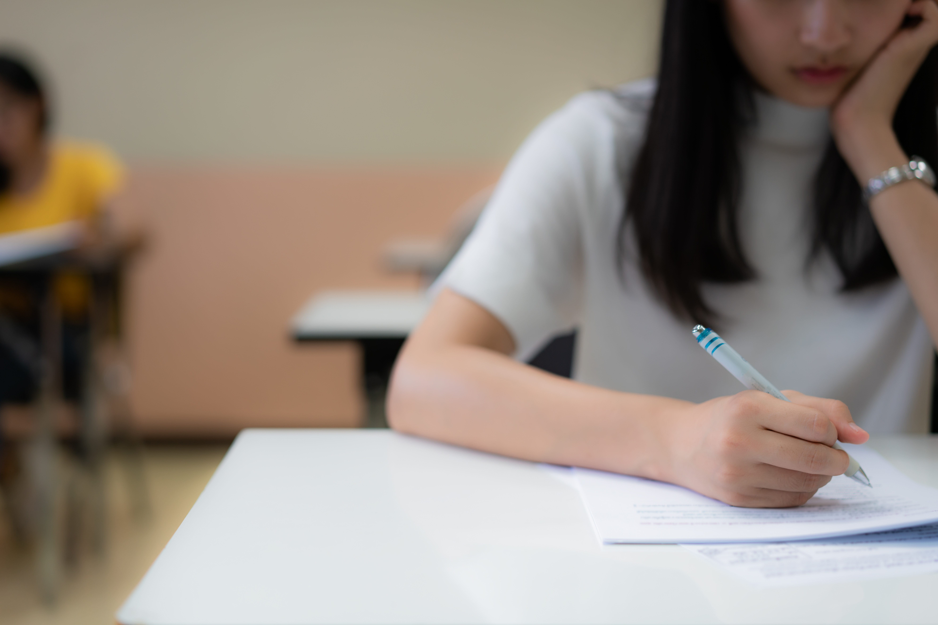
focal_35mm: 55
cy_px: 312
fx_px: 1433
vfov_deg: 24.6
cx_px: 469
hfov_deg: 36.2
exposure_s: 1/80
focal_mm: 55
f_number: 2.2
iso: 100
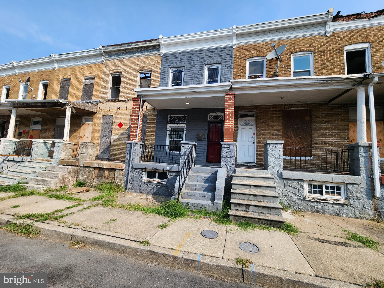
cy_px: 144
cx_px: 192
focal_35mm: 13
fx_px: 144
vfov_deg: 89.9
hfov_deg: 106.2
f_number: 2.2
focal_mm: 2.2
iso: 50
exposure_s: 1/1304
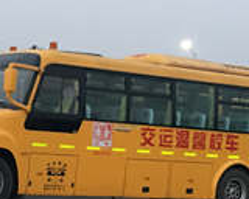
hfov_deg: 16.8
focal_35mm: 113
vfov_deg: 13.6
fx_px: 833
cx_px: 37
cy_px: 146
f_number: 2.2
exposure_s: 1/17
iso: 64
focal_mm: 4.15
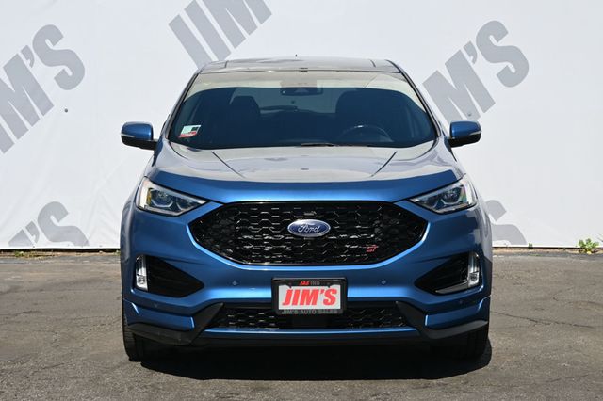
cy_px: 200
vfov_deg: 20.6
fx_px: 1105
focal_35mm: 66
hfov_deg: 30.5
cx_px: 302
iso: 100
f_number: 6
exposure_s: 1/320
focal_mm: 44
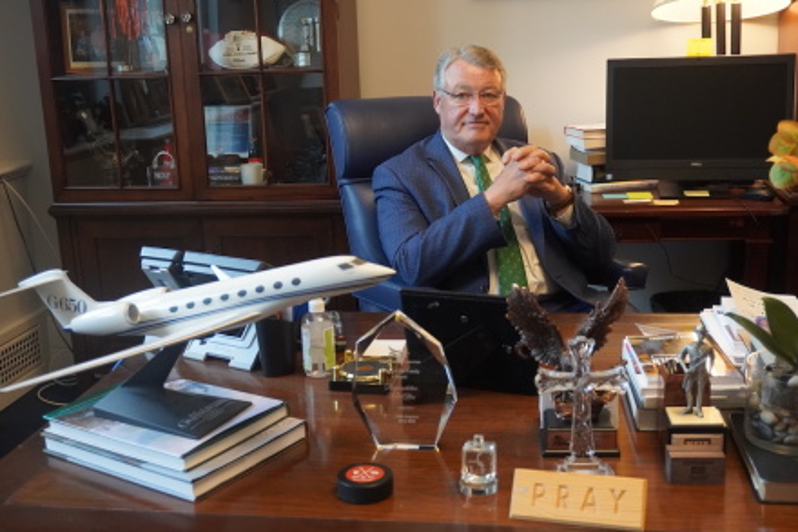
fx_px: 986
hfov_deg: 44.1
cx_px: 392
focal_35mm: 45
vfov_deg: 30.2
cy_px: 271
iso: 3200
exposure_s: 1/160
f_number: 4.5
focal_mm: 29
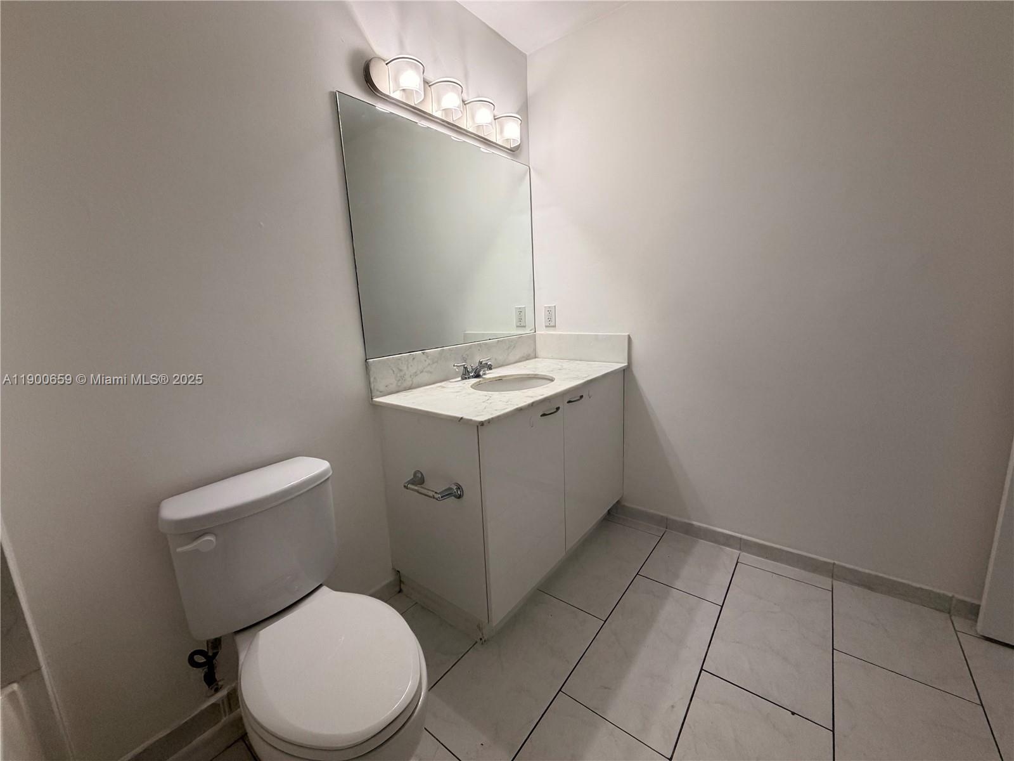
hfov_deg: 102.1
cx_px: 507
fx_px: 410
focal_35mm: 14
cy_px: 380
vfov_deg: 85.7
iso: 200
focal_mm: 2.22
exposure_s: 1/120
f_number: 2.2
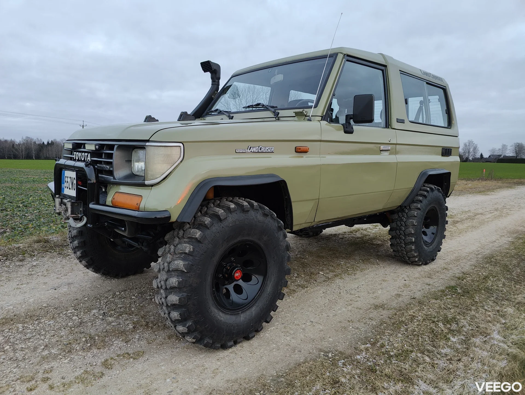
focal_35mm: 23
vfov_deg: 59.0
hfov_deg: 73.9
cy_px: 198
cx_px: 262
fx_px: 349
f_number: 1.8
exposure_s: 1/57
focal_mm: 6.06
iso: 160
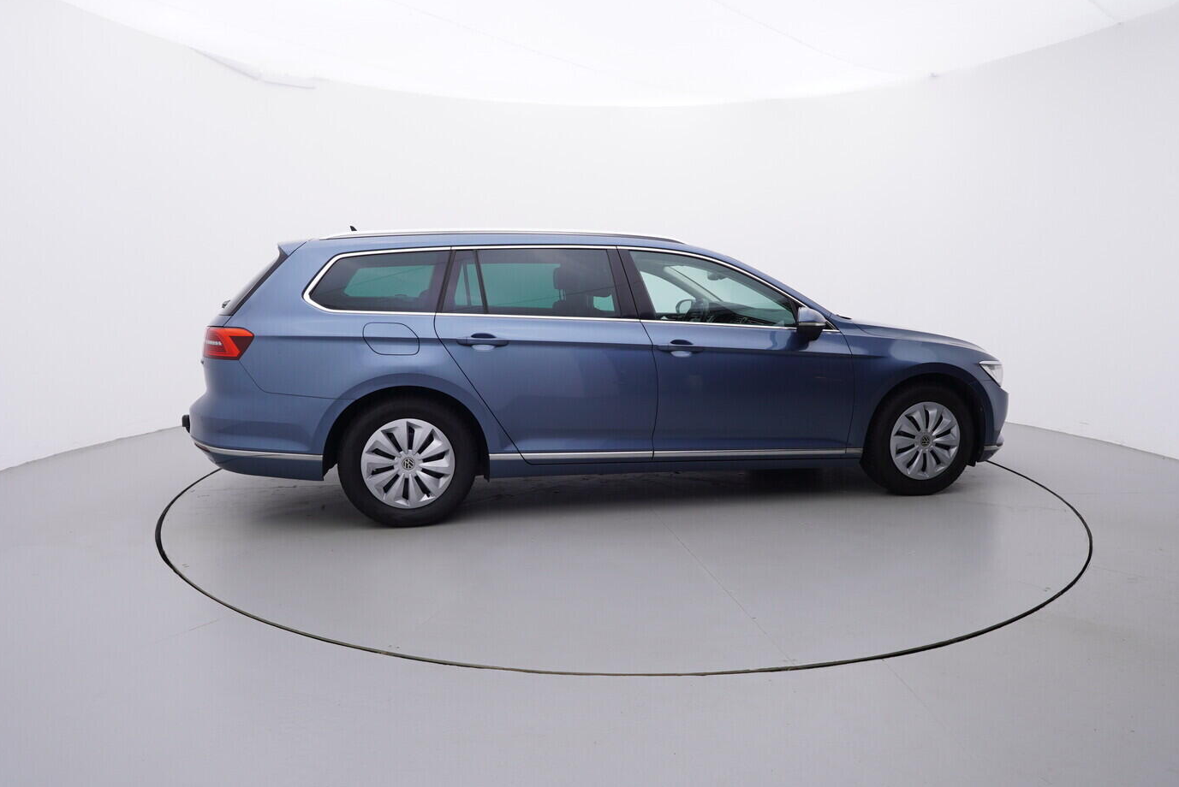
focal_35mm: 24
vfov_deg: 54.1
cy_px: 399
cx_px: 593
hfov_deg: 74.8
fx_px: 771
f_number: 5
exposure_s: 1/80
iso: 200
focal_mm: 15
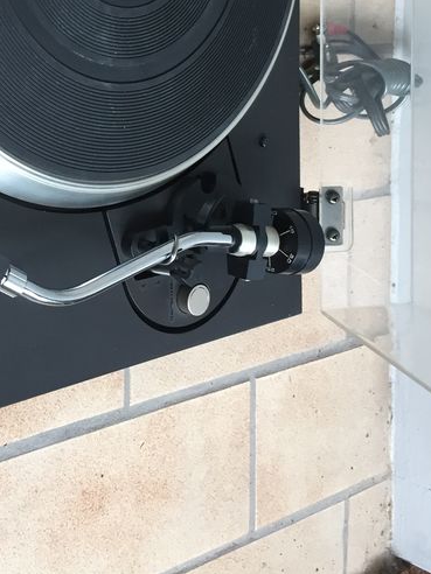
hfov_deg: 24.1
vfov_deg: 31.0
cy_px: 40
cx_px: 44
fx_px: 979
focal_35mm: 59
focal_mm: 4.15
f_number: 2.2
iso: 50
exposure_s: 1/33
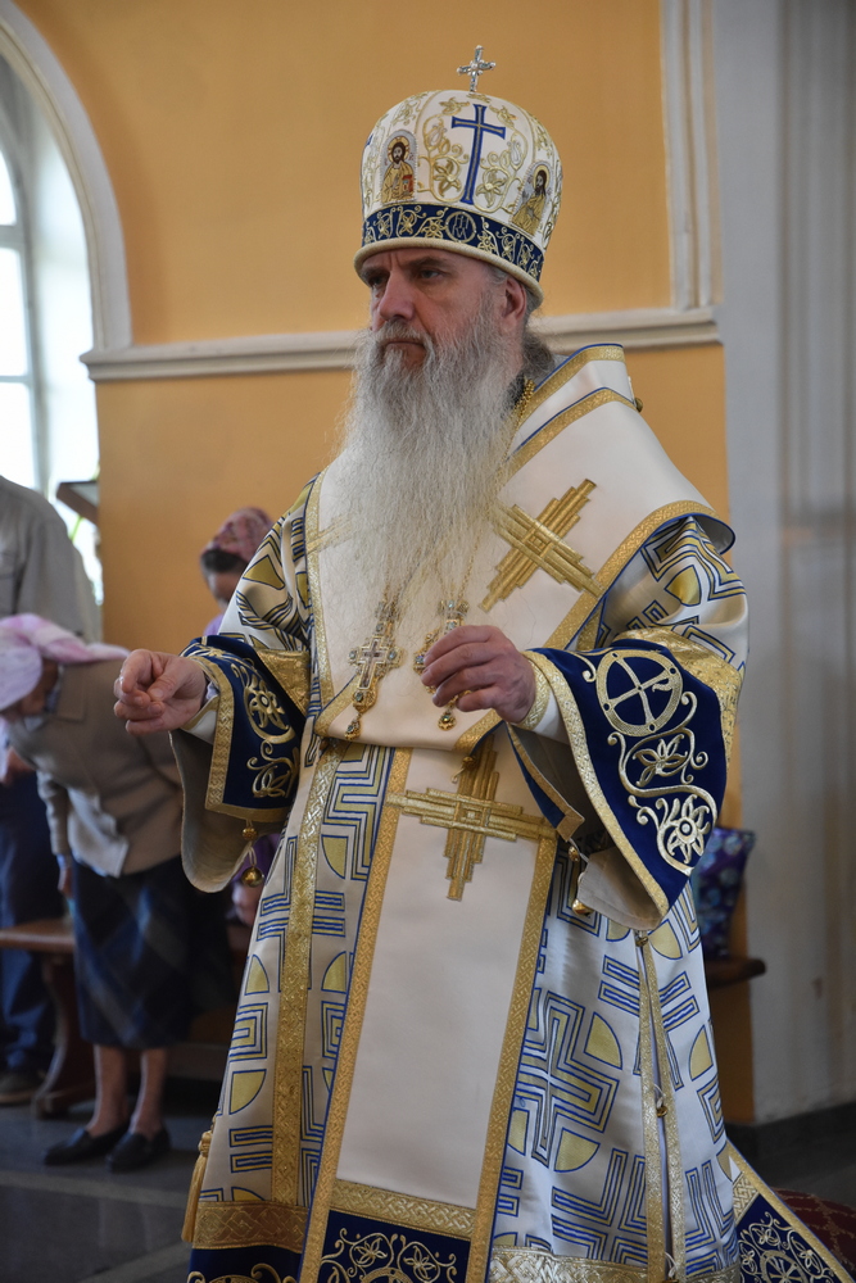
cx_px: 428
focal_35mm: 82
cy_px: 642
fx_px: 2941
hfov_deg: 16.6
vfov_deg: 24.6
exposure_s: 1/100
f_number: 3.8
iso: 1100
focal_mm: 55
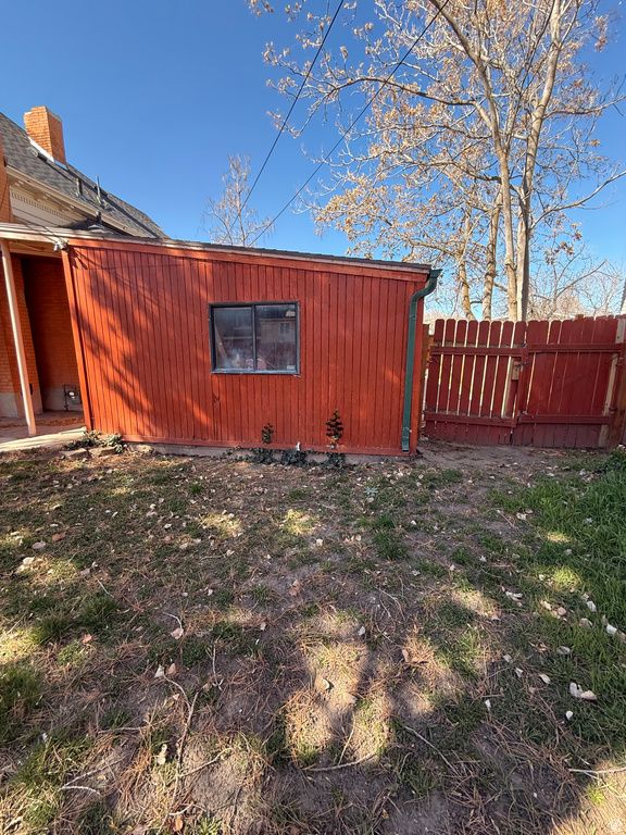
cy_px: 418
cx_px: 313
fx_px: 338
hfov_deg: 85.7
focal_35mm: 14
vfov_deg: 102.1
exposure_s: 1/188
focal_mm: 2.22
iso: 64
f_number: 2.2
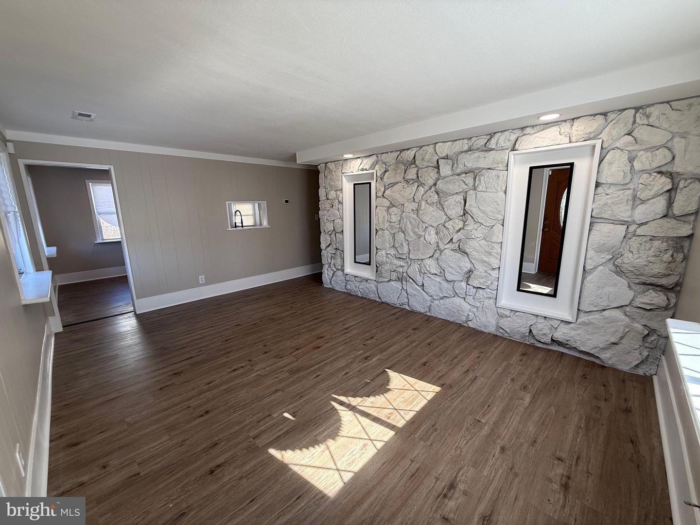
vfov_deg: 85.7
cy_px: 262
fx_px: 283
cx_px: 350
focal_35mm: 14
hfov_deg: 102.1
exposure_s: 1/114
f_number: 2.2
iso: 64
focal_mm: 2.22
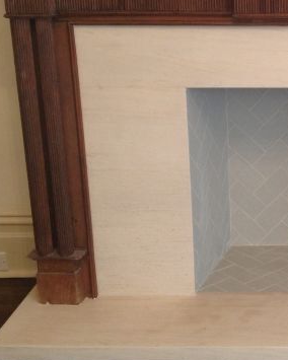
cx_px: 319
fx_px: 820
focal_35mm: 77
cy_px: 126
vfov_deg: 24.6
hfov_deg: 19.1
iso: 125
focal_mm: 4.28
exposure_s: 1/20
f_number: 2.4
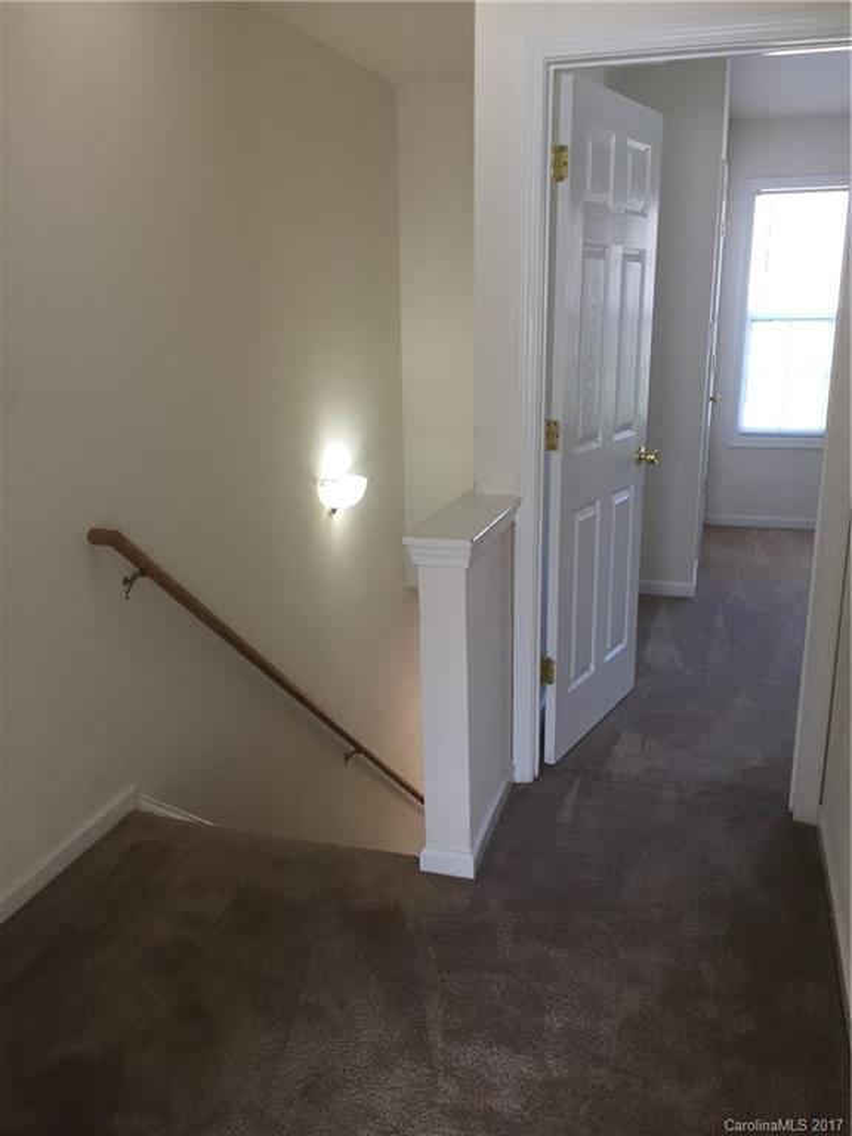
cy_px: 568
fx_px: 952
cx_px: 426
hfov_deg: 48.2
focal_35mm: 29
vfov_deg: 61.7
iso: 50
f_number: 2.2
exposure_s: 1/30
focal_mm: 4.15
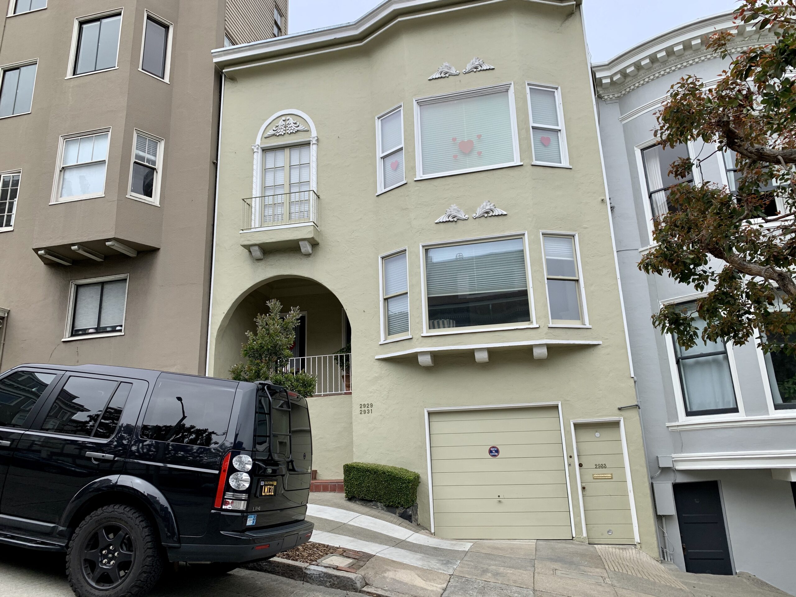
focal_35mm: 26
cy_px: 298
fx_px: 598
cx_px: 398
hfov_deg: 67.3
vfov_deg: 53.1
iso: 25
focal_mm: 4.25
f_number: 1.8
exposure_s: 1/1585
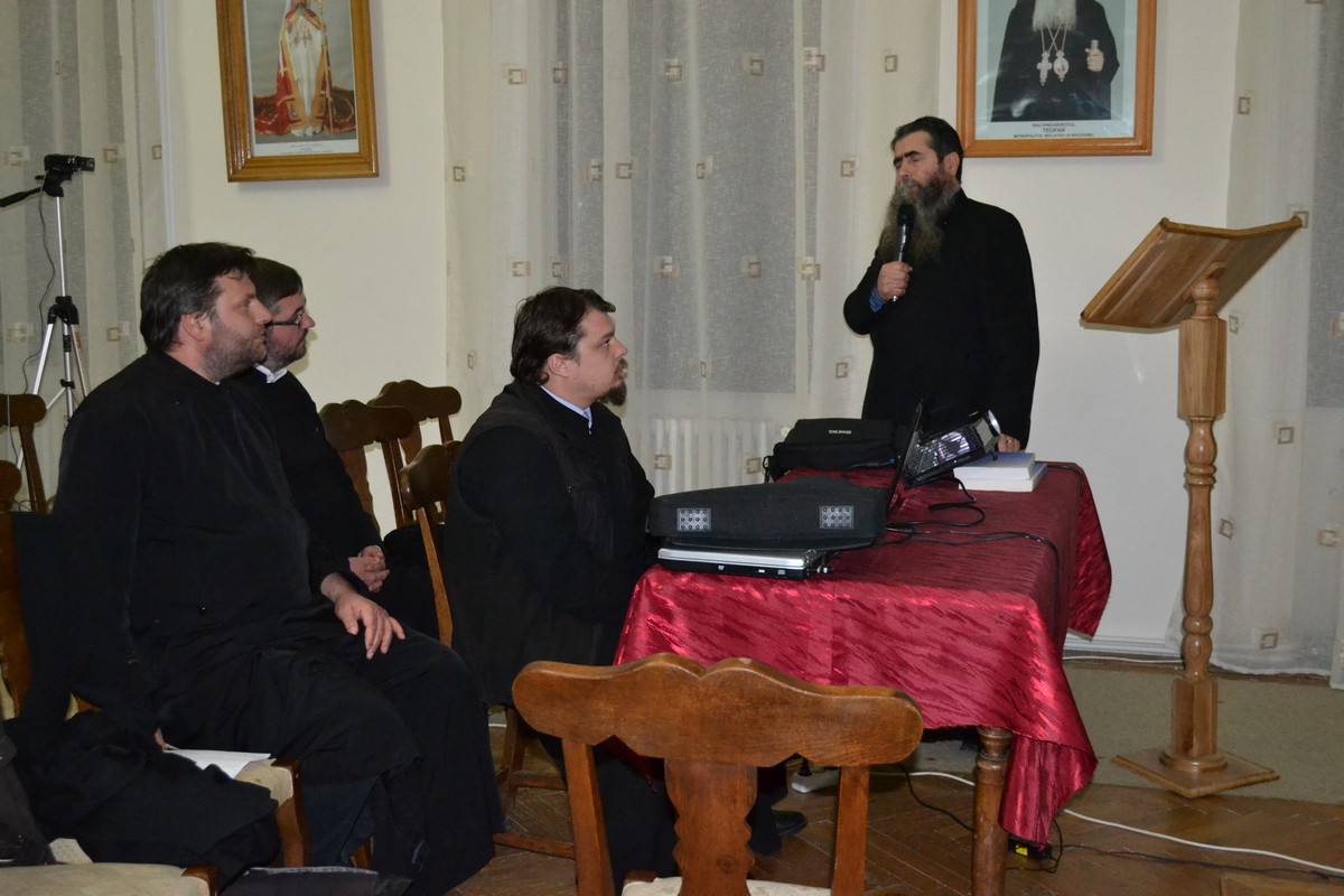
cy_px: 448
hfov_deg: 46.4
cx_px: 672
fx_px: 1568
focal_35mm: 42
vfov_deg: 31.9
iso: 3200
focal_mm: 28
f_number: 4.5
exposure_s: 1/60
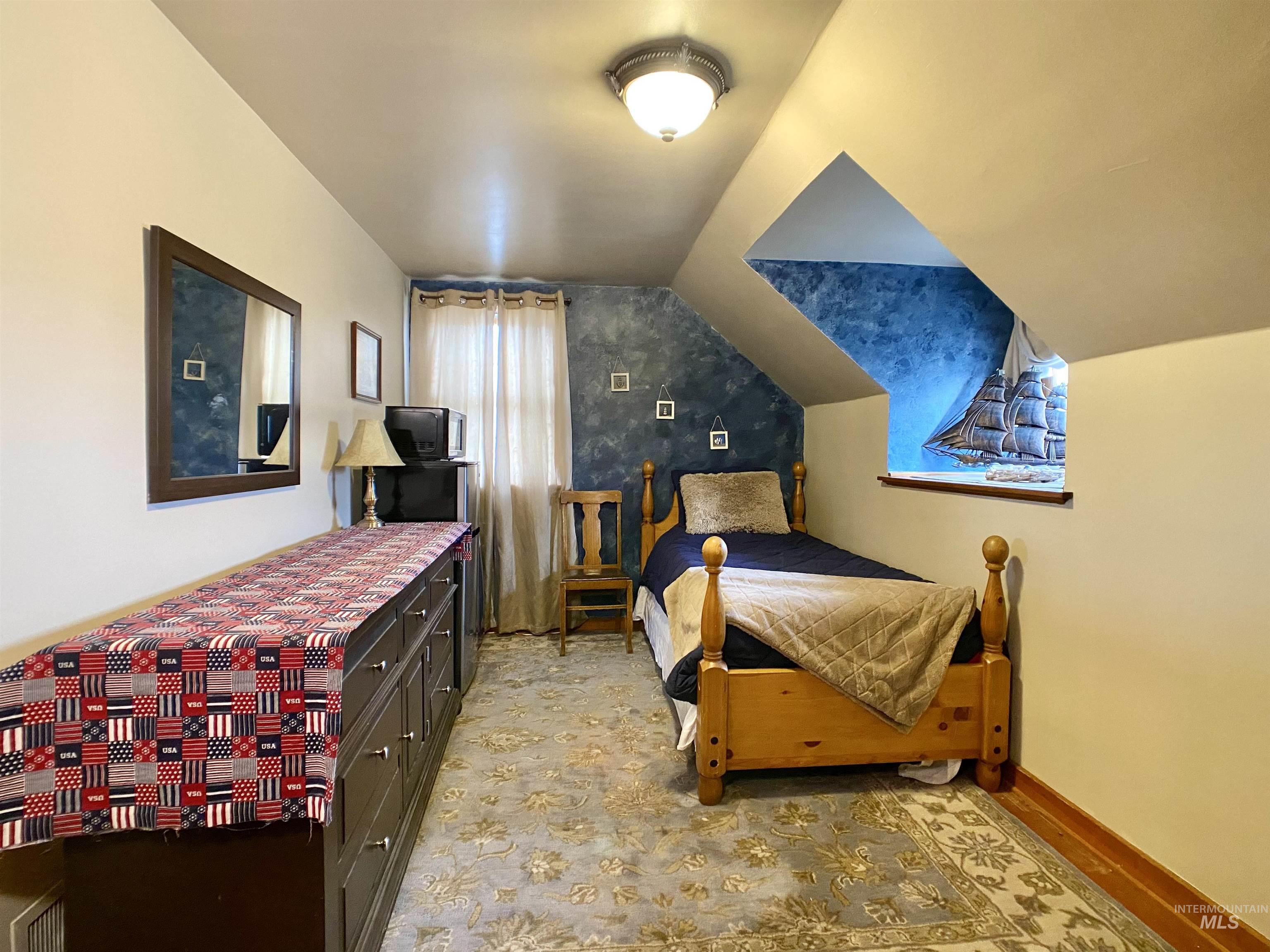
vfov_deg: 53.1
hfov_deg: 67.3
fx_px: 954
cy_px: 476
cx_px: 635
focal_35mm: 26
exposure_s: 1/60
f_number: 1.8
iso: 250
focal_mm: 4.25
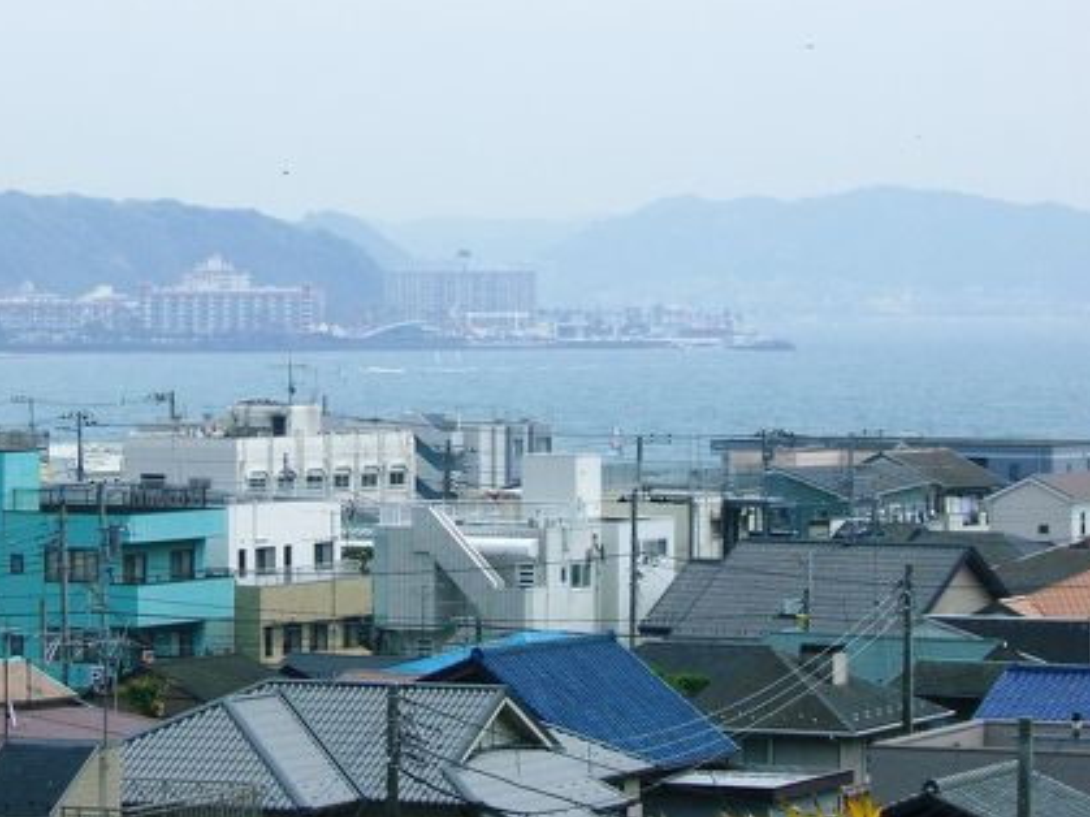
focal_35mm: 177
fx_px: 5572
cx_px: 289
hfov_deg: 11.1
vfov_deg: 8.4
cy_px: 373
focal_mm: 23.7
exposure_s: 1/125
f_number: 10.8
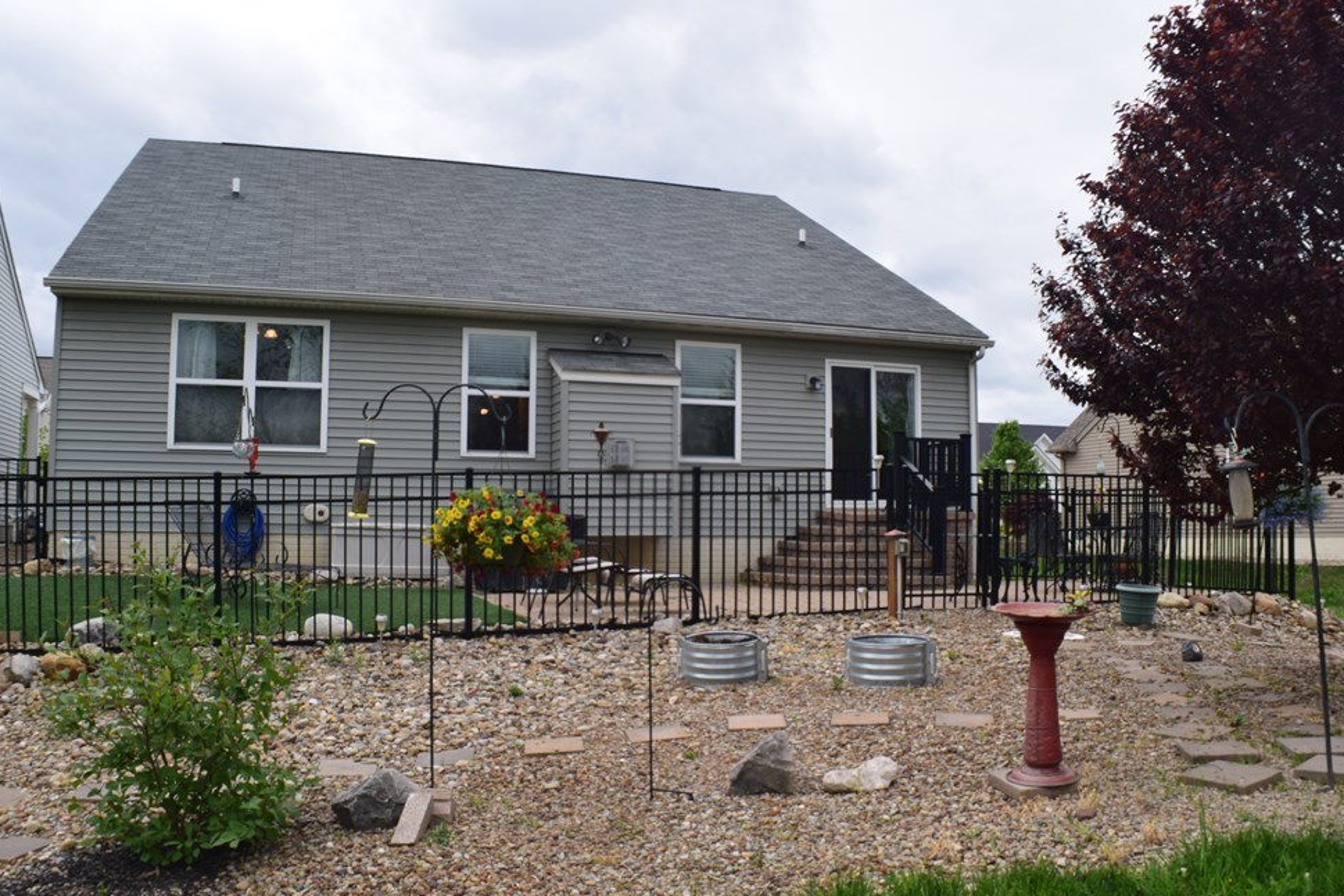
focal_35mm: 37
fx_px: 1381
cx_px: 649
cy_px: 474
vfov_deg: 35.9
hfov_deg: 51.9
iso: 400
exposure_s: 1/100
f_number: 9
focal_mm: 22
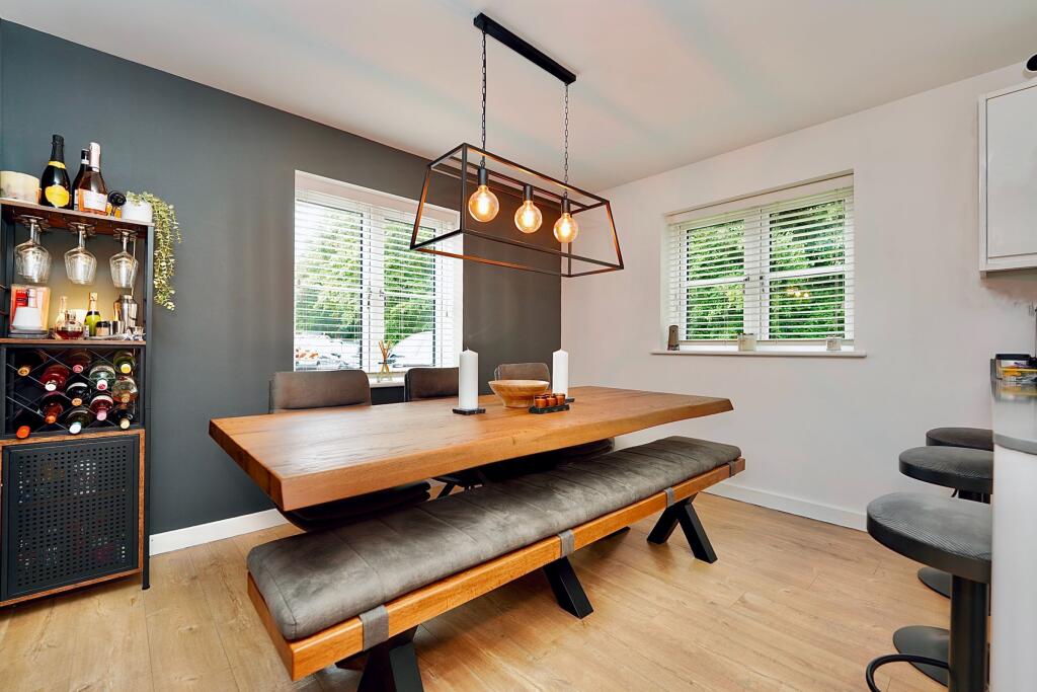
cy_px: 346
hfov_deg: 104.2
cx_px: 518
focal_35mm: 14
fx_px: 403
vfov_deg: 81.2
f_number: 4
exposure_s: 1/60
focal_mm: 14
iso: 250
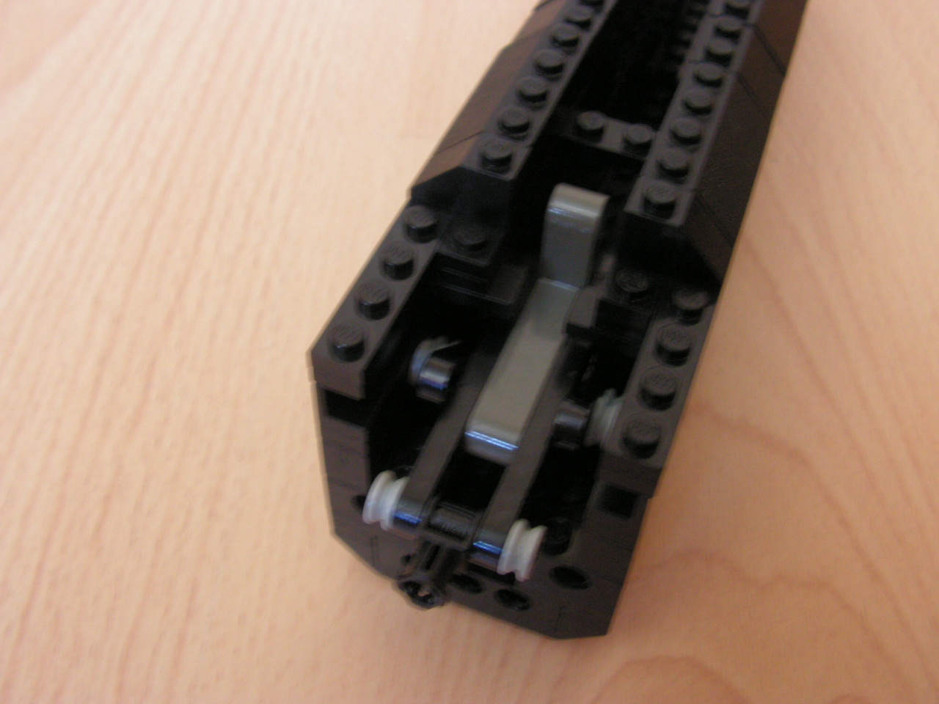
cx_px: 470
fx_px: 977
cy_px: 352
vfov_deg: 39.7
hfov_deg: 51.4
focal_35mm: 36
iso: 200
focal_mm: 6
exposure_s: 1/6
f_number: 3.2
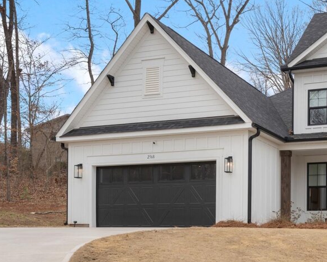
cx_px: 301
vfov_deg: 31.3
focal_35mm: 48
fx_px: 465
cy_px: 162
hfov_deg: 36.1
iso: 100
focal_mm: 25
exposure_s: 1/40
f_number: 10
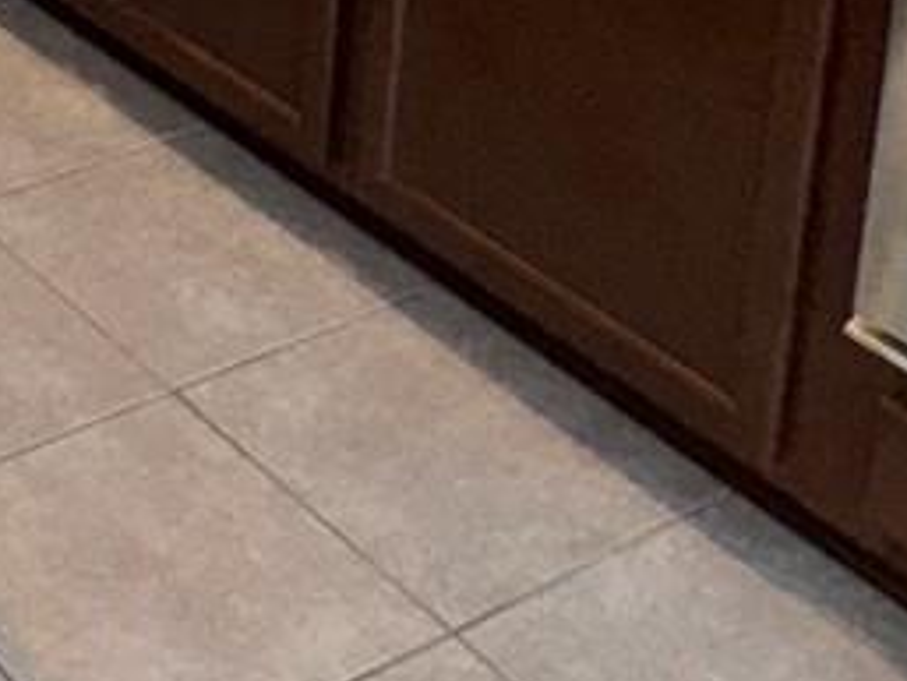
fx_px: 2281
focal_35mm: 87
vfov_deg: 14.7
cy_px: -565
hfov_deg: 20.4
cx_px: -304
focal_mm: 2.22
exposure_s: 1/82
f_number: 2.2
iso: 80
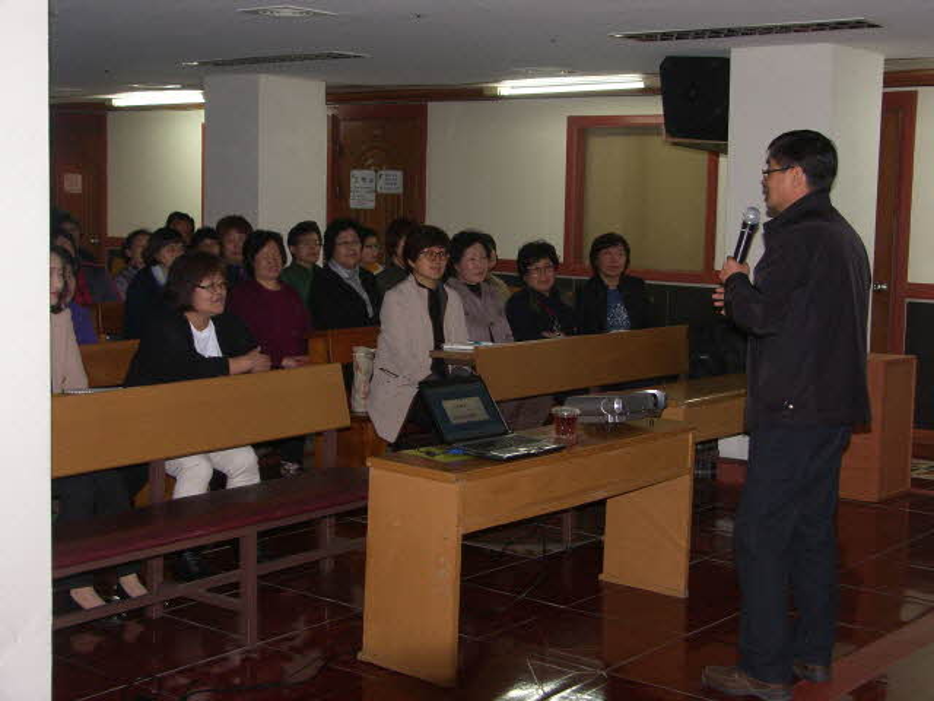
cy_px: 350
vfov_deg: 29.1
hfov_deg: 38.2
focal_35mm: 50
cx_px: 467
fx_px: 1349
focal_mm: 12.9
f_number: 2.8
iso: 100
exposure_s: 1/50
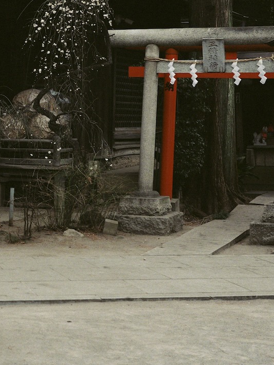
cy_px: 98
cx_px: -32
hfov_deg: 14.8
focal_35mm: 97
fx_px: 1024
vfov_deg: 20.1
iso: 100
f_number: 2.8
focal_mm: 45
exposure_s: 1/80
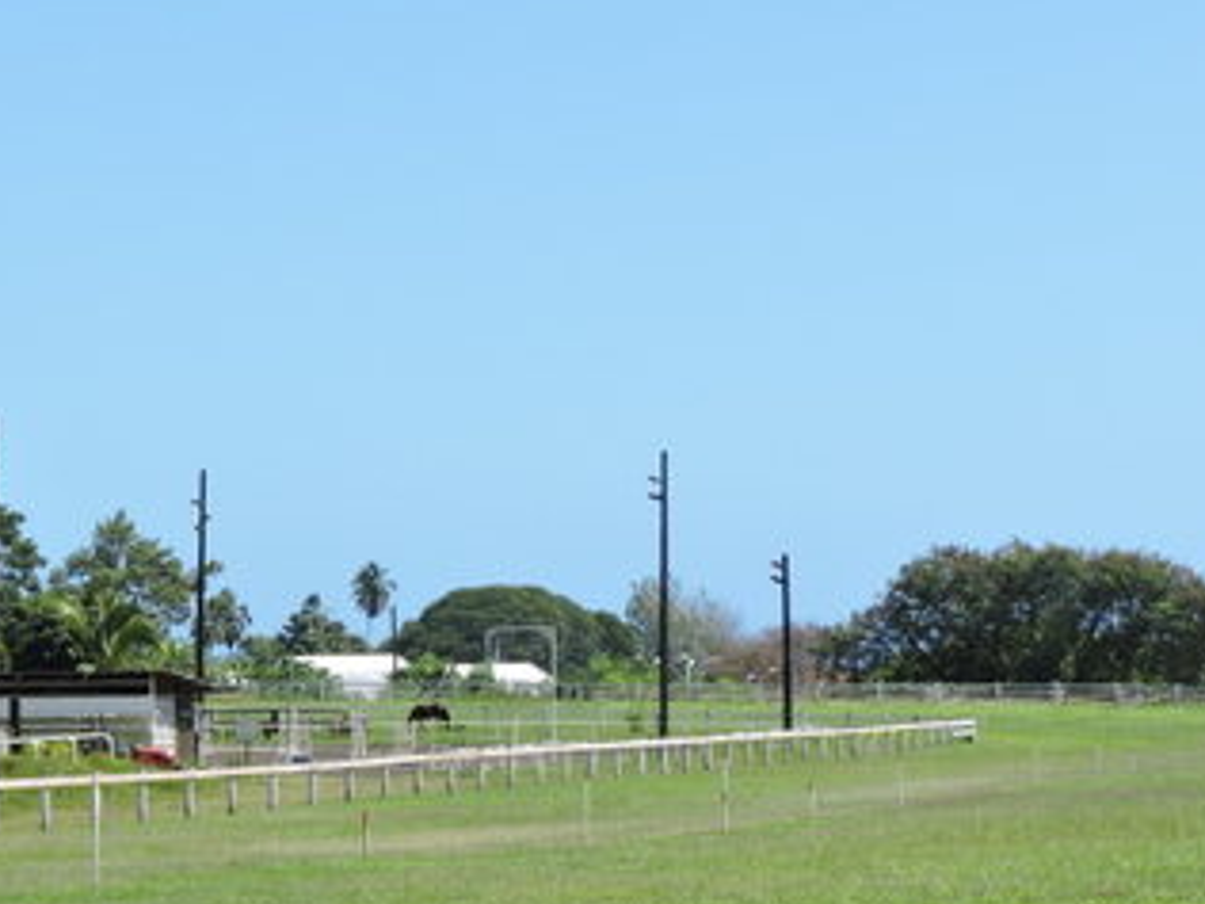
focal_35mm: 172
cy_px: 805
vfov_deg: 8.6
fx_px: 5987
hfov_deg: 11.4
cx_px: 38
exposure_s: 1/320
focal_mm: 15.2
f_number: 6.3
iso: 100
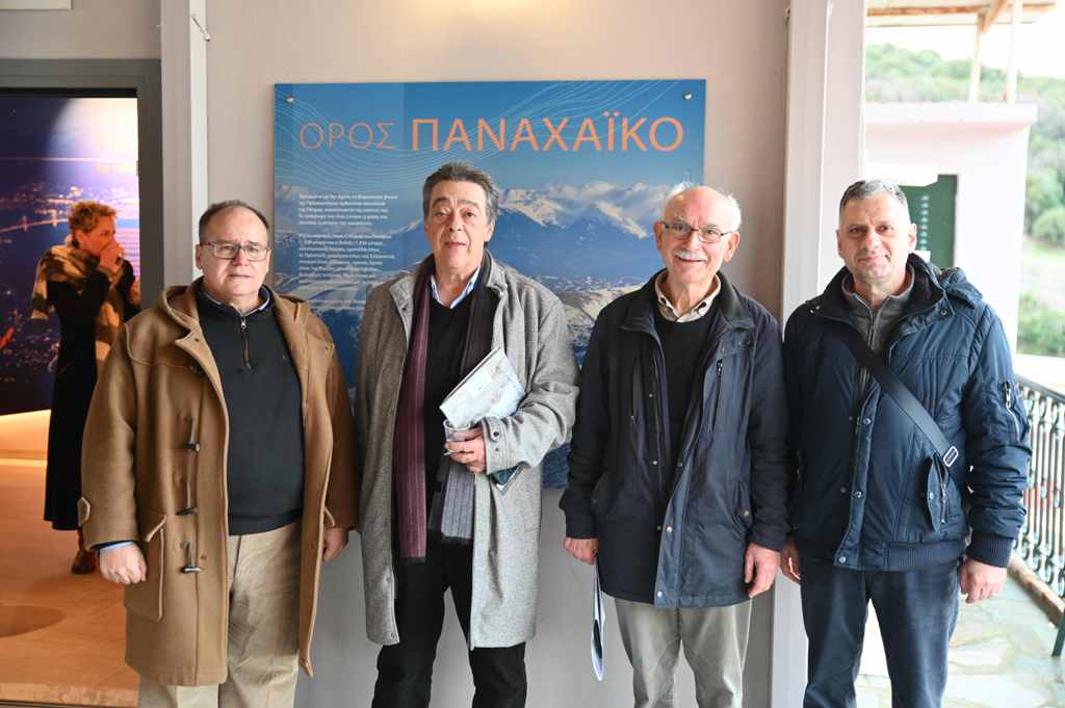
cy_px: 354
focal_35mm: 40
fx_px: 1182
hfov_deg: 48.5
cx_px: 532
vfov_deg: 33.3
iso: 800
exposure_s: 1/200
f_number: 2.8
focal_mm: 40
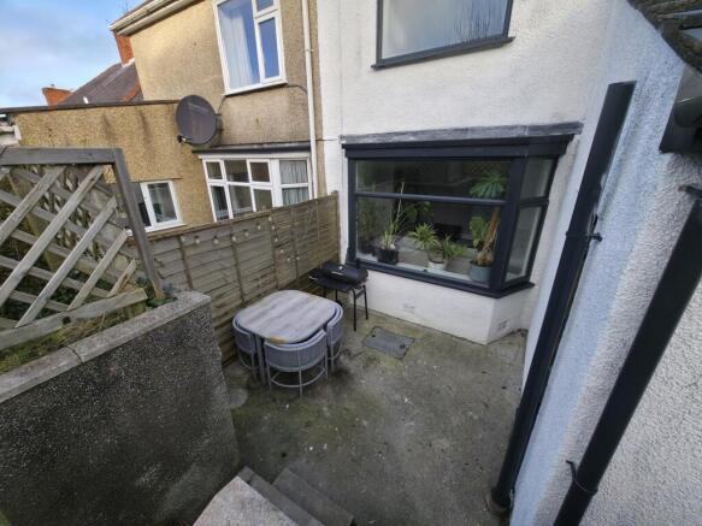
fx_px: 264
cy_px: 263
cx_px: 351
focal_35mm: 13
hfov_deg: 106.2
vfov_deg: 89.9
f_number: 1.9
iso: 20
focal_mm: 2.2
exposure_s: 1/129
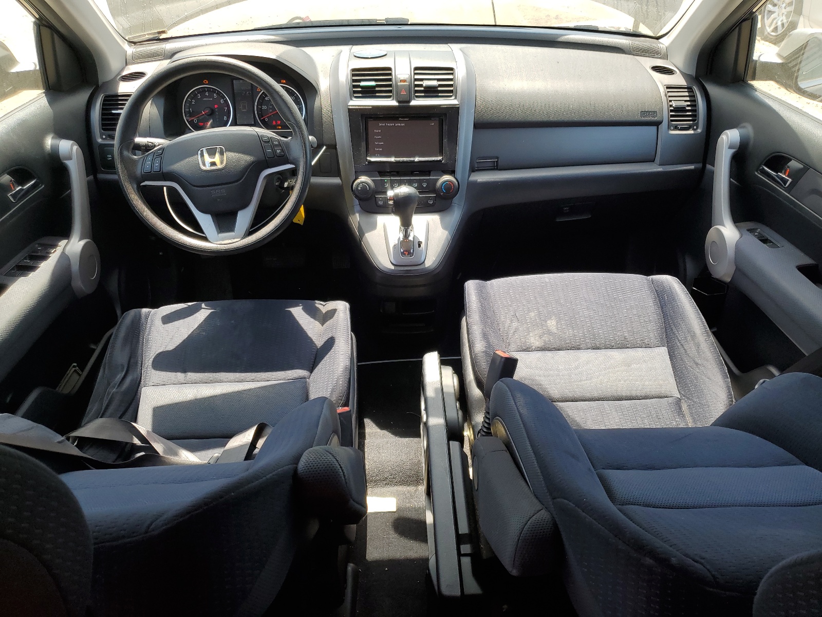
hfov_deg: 67.3
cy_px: 308
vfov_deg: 53.1
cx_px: 411
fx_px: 617
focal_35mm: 26
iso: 50
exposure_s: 1/370
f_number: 1.5
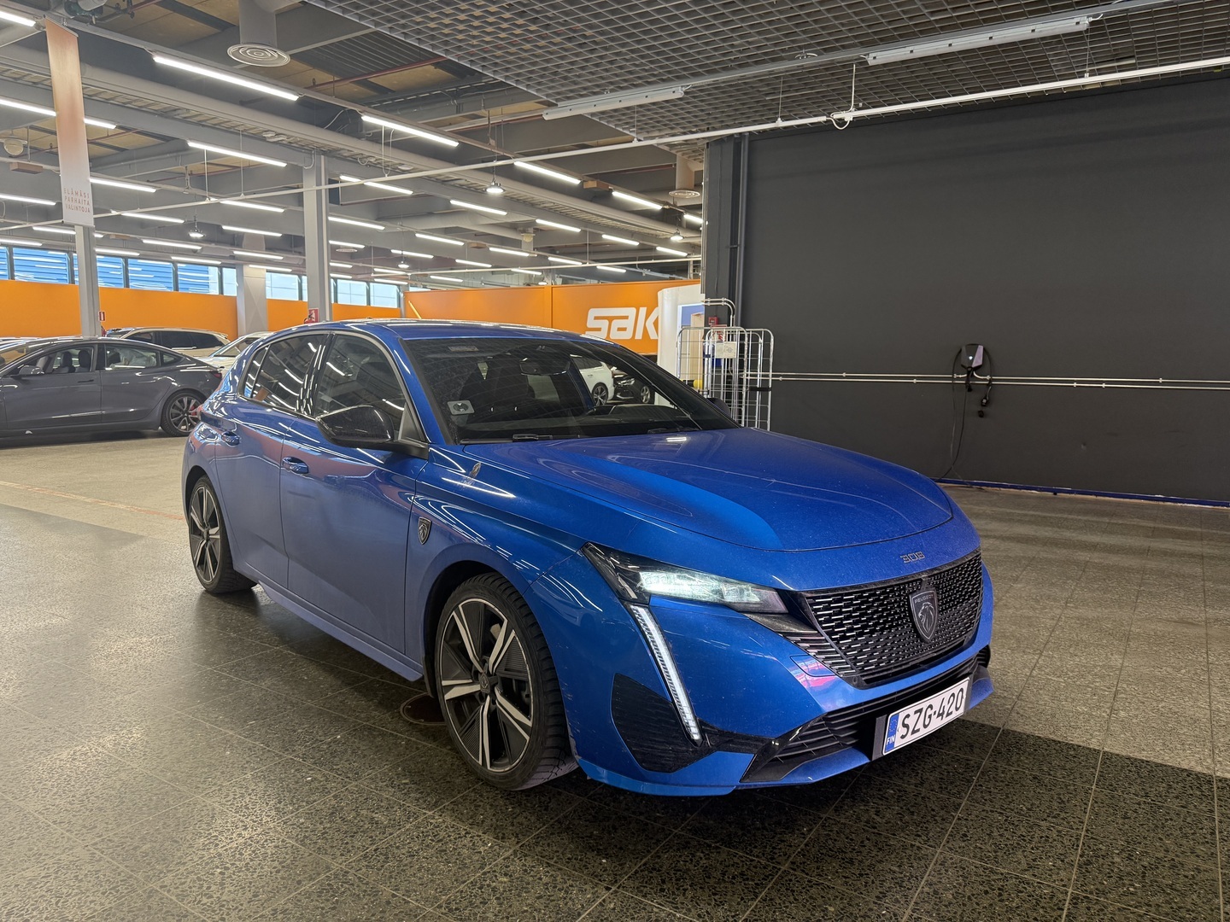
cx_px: 615
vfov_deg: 56.8
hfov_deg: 71.6
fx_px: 853
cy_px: 461
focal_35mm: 24
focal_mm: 6.76
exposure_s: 1/125
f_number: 1.78
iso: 250
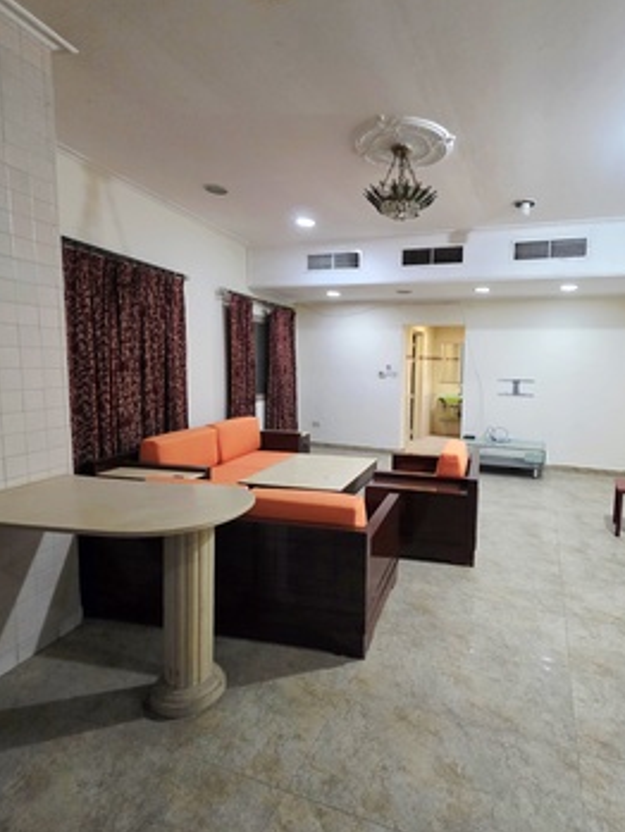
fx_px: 409
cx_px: 402
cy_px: 404
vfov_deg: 91.0
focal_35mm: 17
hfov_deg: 73.1
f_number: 1.9
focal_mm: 2.2
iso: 640
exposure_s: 1/50.3
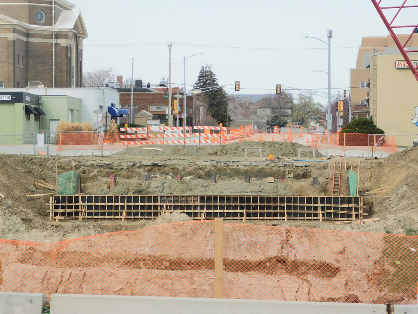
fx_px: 1763
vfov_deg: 10.2
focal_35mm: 146
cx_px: 206
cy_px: 144
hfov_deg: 13.5
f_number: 5
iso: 125
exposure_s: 1/500
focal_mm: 23.7
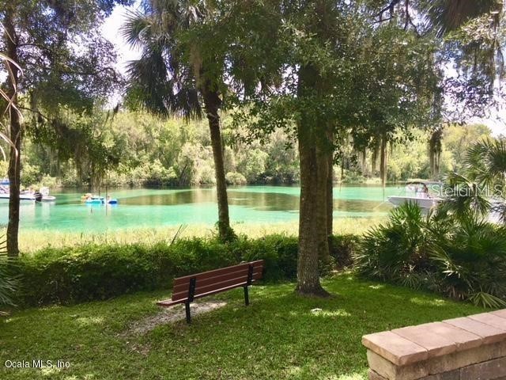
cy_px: 190
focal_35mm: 29
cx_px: 253
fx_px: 424
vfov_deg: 48.2
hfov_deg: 61.7
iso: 25
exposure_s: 1/390
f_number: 2.2
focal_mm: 4.15
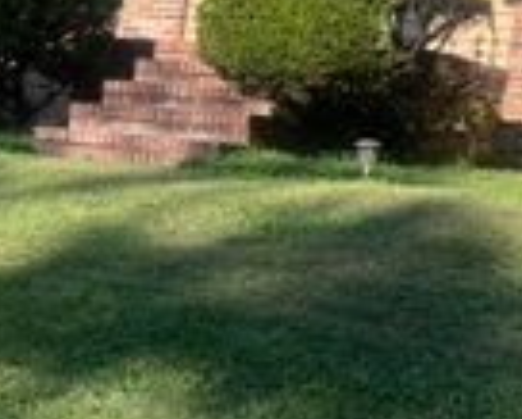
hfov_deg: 19.2
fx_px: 1438
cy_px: -90
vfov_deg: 15.9
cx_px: 652
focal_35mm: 93
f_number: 1.5
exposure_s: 1/3077
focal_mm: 5.7
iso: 50
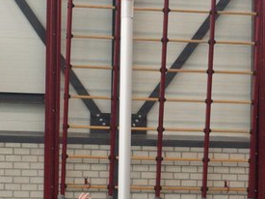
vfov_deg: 7.8
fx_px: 1437
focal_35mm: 188
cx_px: 106
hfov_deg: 10.5
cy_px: 229
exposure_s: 1/250
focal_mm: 35
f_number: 4
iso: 1250
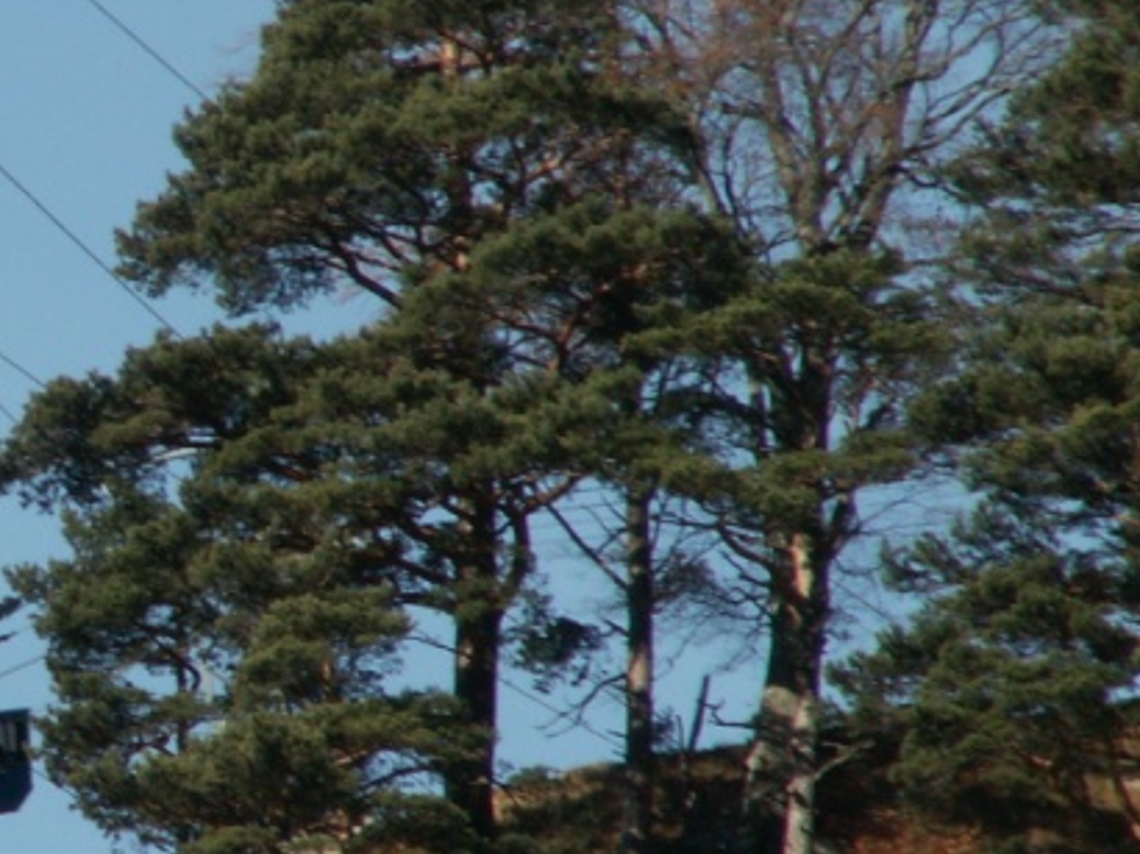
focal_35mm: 847
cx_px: -231
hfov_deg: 2.3
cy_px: 559
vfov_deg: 1.8
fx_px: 27878
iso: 50
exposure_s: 1/200
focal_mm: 56.17
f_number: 7.1
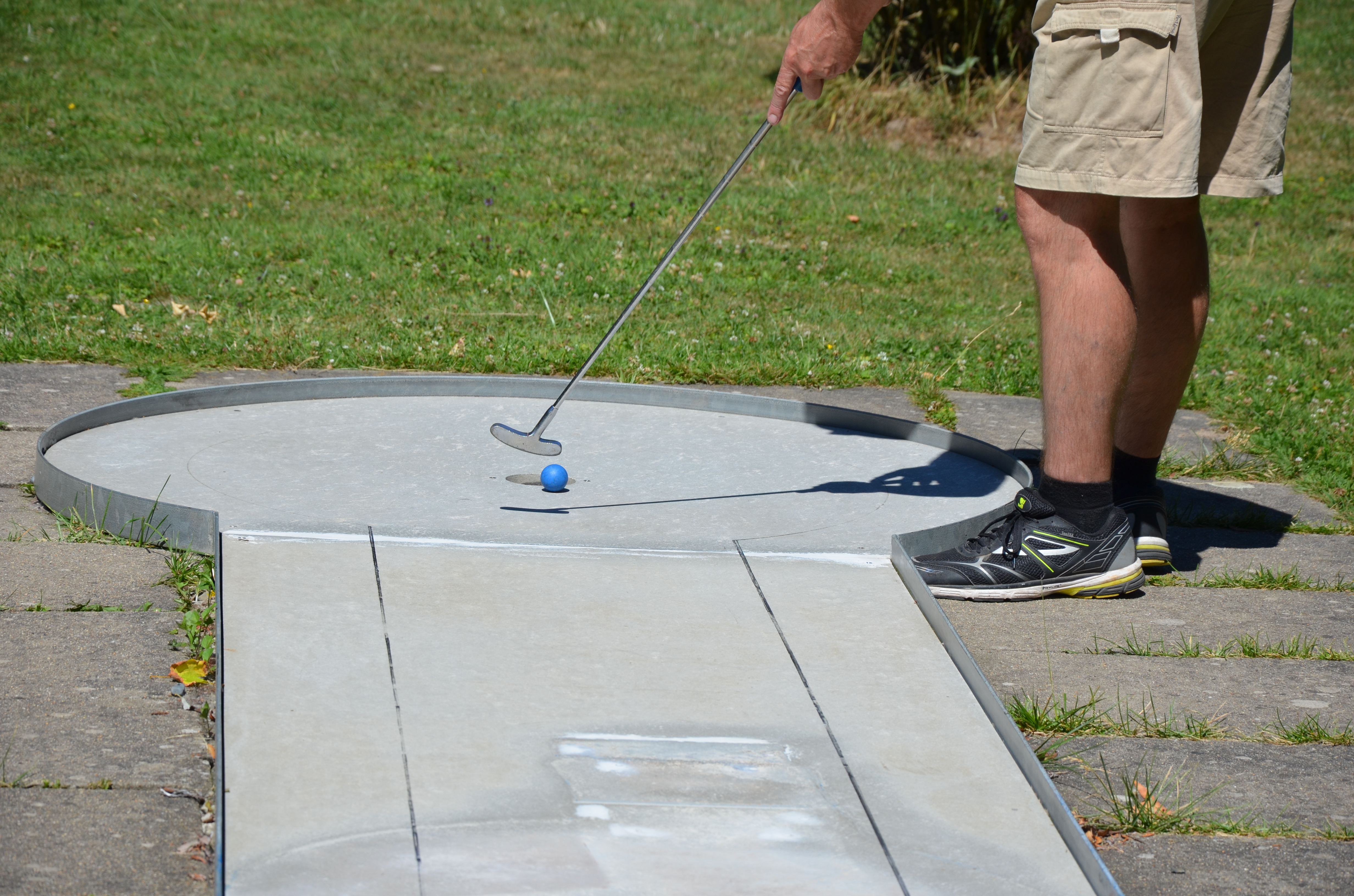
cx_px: 677
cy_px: 448
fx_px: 5911
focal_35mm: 158
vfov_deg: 8.7
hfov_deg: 13.1
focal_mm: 105
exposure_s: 1/800
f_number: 7.1
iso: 200
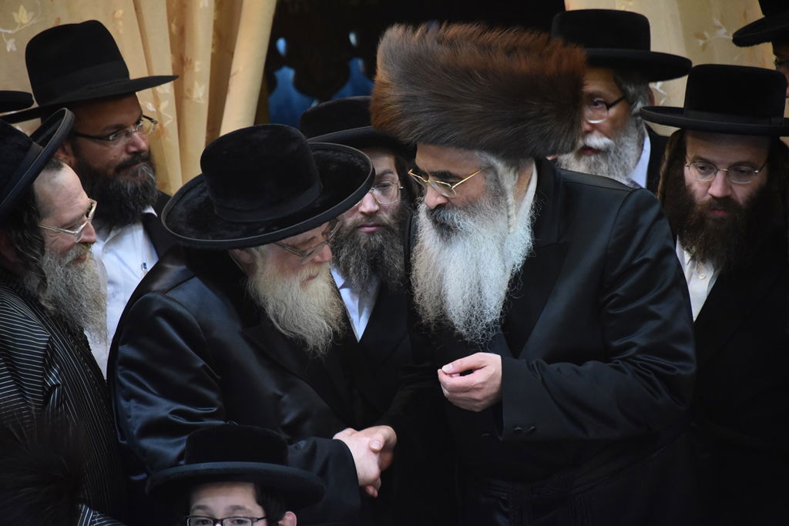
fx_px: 6575
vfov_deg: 4.6
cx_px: 394
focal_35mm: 300
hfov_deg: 6.9
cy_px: 263
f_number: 5.6
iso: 5000
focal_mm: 300
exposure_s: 1/100
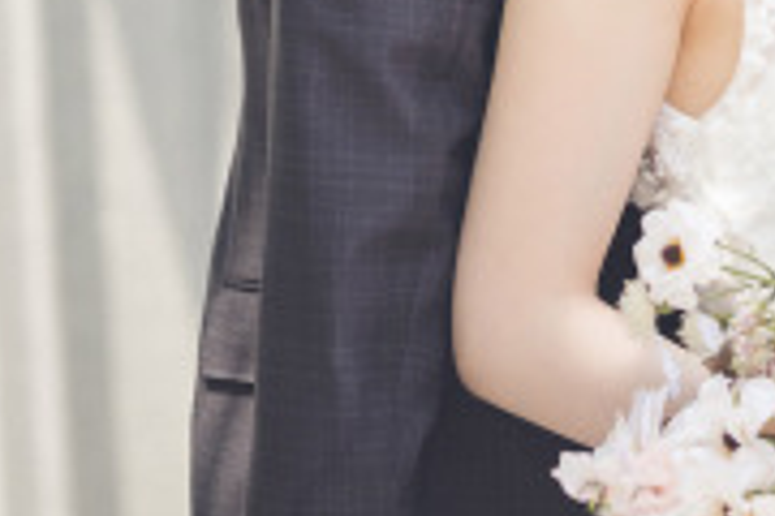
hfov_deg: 5.4
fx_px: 8115
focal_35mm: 377
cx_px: 939
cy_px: -125
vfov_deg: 3.6
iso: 100
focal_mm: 85
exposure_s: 1/1000
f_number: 2
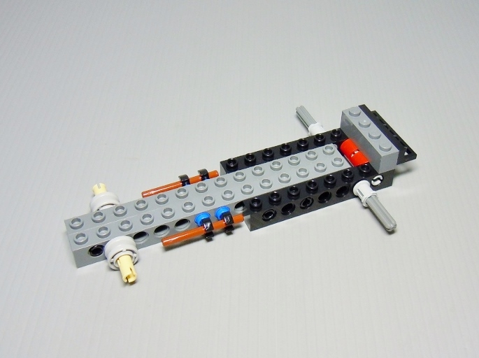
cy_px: 179
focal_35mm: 30
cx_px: 240
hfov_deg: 60.0
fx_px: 415
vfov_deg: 46.7
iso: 200
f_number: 3.5
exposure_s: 1/25
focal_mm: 5.4
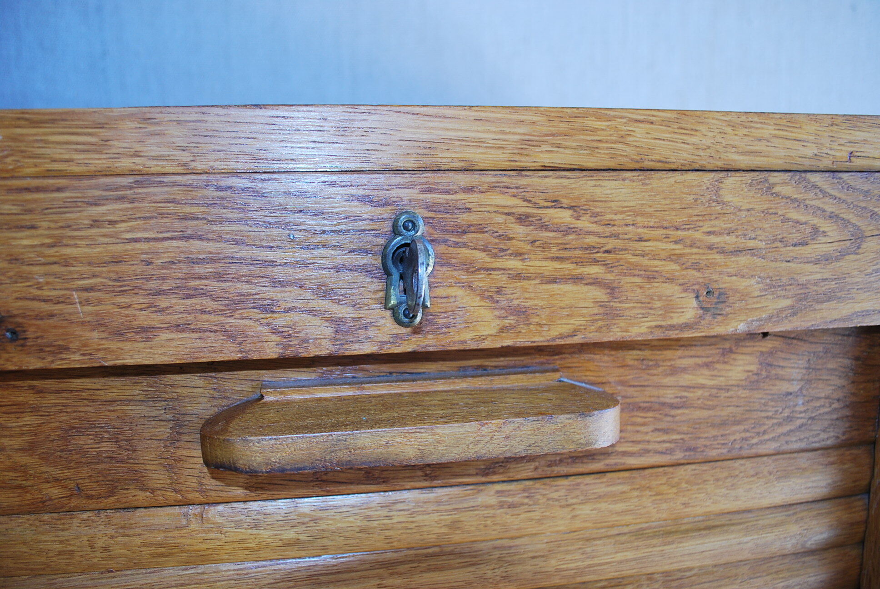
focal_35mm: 27
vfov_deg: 48.0
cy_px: 294
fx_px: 661
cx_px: 440
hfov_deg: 67.3
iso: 200
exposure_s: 1/60
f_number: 3.5
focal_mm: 18
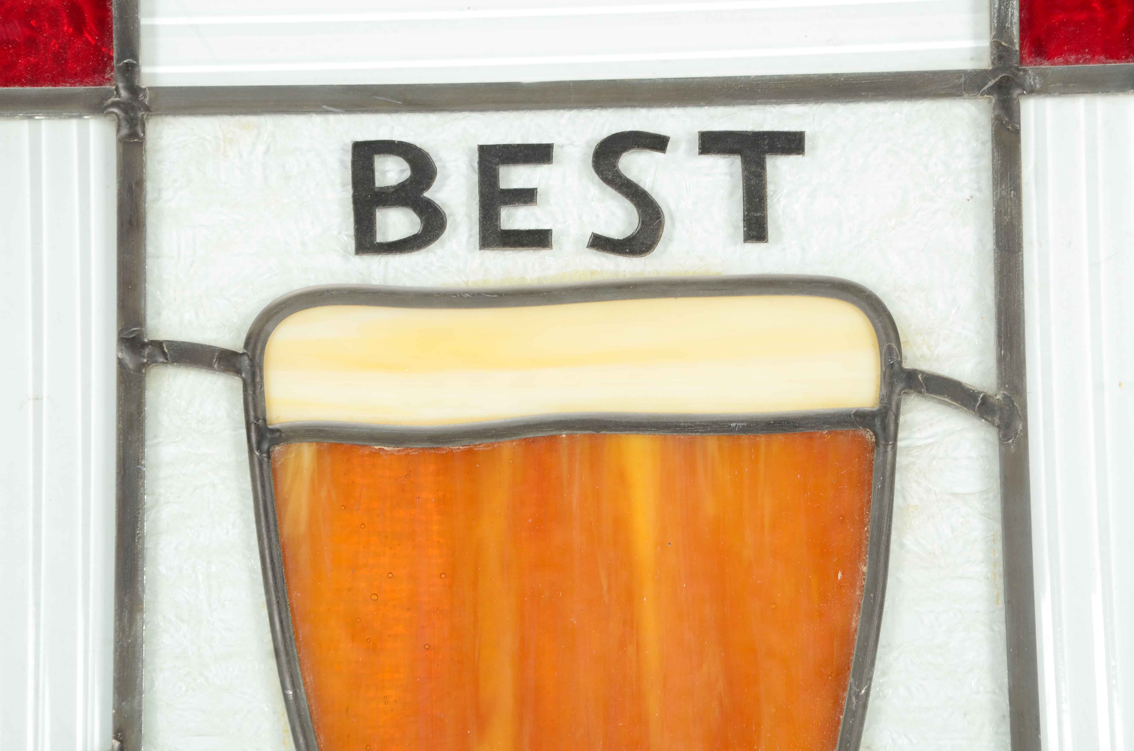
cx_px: 567
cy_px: 376
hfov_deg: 14.9
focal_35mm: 138
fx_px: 4338
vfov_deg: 9.9
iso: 200
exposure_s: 1/160
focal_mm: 92
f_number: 11
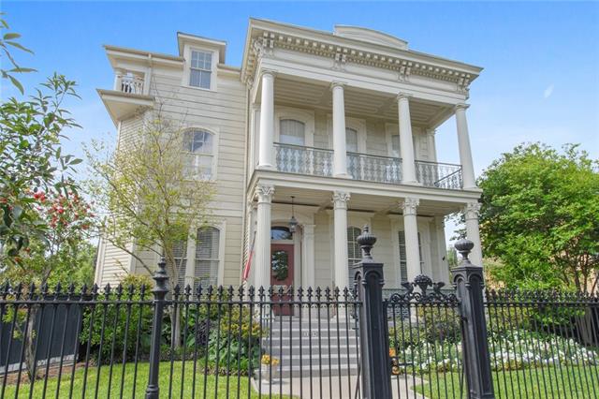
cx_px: 300
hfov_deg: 90.0
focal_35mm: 18
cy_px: 200
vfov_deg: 67.3
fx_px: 299
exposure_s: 1/60
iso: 100
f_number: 11
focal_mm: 12
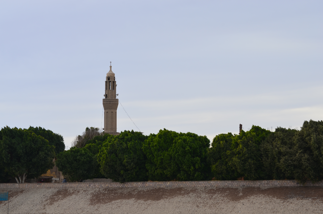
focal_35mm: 108
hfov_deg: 19.0
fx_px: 967
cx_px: 162
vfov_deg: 12.6
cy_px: 107
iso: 140
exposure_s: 1/125
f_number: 11
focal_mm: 72
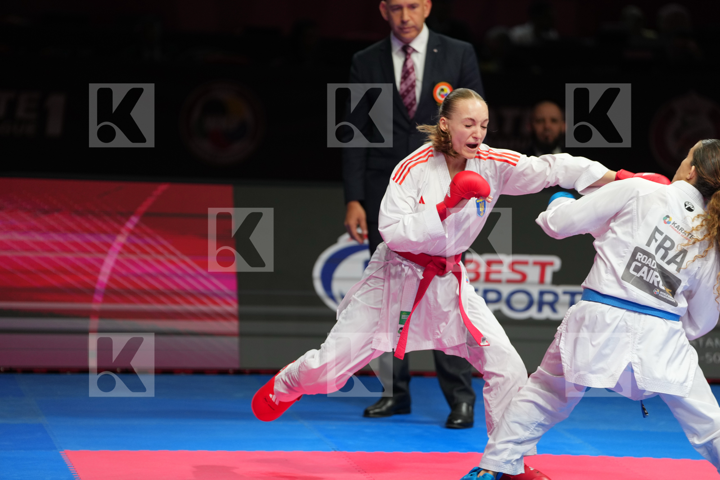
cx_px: 360
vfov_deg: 6.9
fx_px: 3999
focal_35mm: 200
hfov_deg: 10.3
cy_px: 240
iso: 800
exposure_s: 1/1000
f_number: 2.8
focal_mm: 200
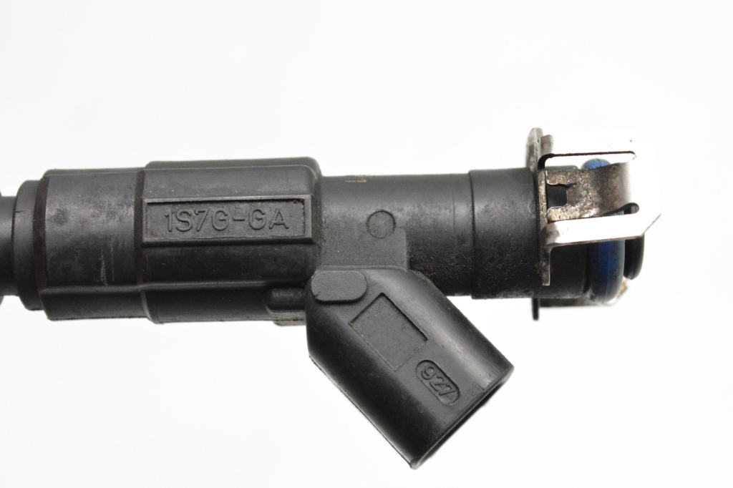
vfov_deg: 16.5
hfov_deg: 24.6
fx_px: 1679
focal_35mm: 82
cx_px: 366
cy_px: 244
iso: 6400
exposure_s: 1/400
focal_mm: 55
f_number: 10
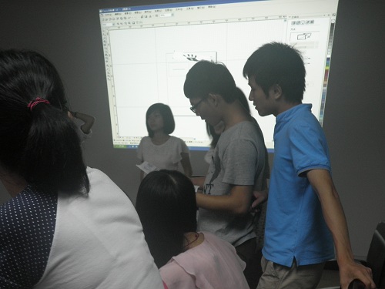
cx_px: 192
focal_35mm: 53
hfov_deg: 36.2
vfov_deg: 27.5
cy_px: 144
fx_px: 589
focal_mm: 9.6
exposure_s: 1/10
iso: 160
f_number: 4.8
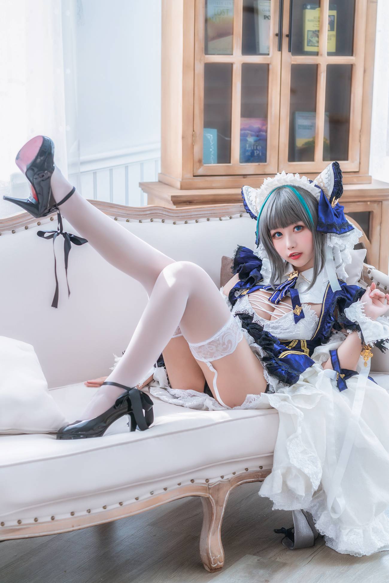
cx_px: 194
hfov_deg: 16.1
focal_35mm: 85
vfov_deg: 23.9
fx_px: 1377
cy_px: 292
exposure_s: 1/125
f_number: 2.8
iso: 200
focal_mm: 85
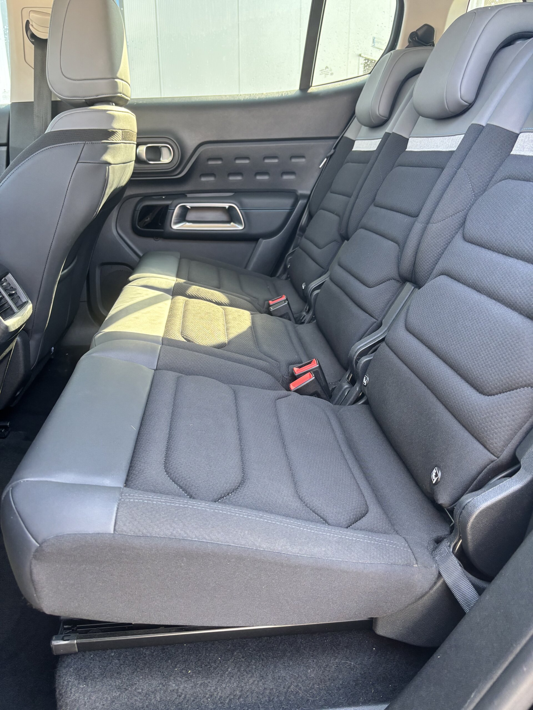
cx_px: 266
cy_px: 355
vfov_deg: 67.3
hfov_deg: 53.1
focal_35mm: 26
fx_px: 534
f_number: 1.6
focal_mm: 5.96
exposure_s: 1/65
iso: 125
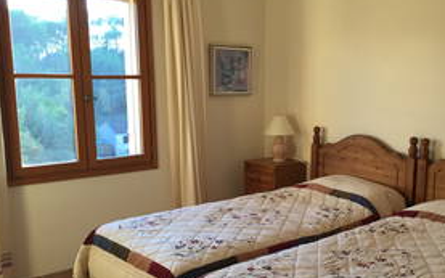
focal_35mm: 40
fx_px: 485
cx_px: 280
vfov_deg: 31.9
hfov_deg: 48.8
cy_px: 170
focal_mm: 4.15
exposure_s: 1/30
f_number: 2.2
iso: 40
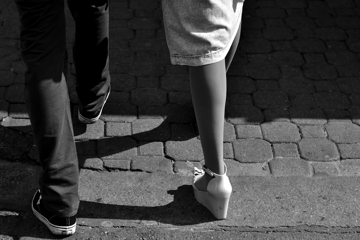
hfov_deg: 24.8
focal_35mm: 82
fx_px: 820
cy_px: 129
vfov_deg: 16.7
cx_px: 176
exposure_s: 1/4000
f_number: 2.8
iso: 100
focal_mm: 50
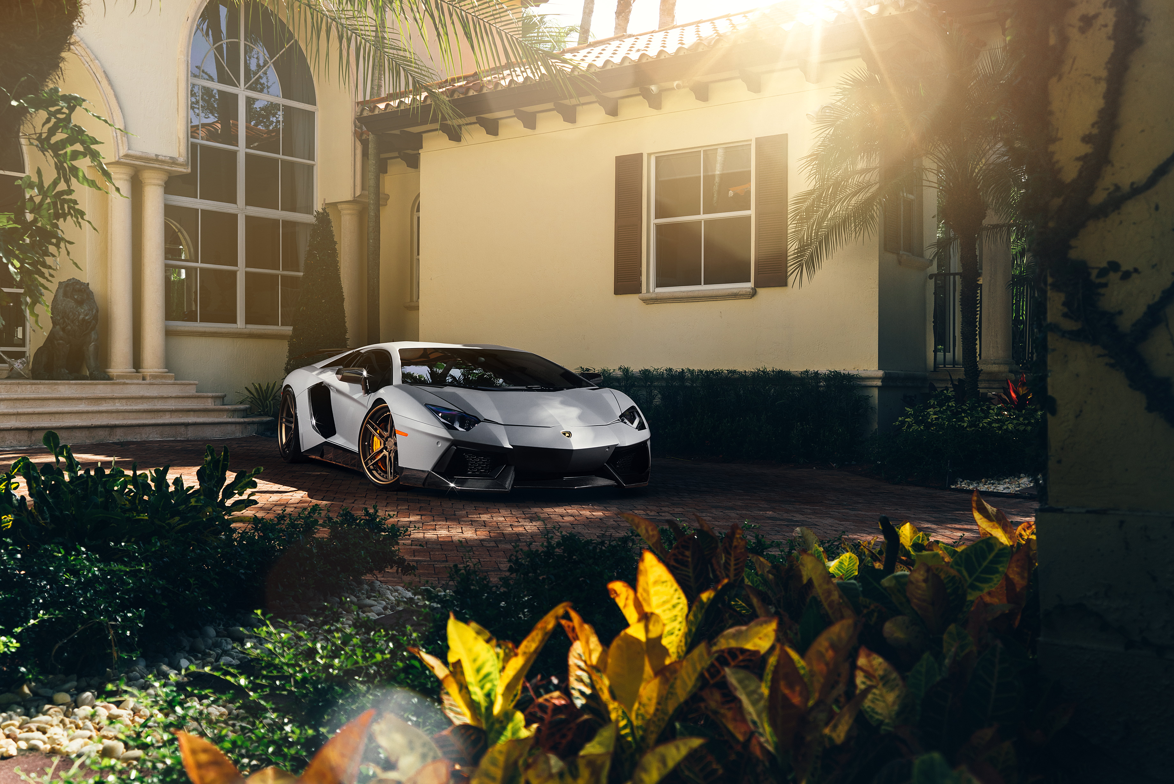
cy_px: 392
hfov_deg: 54.4
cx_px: 587
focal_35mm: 35
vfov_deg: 37.9
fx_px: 1142
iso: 200
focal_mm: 35
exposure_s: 1/100
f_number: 6.3
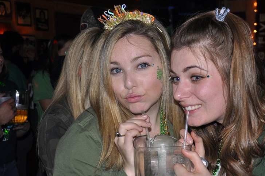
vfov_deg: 21.8
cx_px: 165
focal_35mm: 62
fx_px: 456
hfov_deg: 32.3
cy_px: 107
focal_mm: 30
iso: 400
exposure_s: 1/60
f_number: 4.2
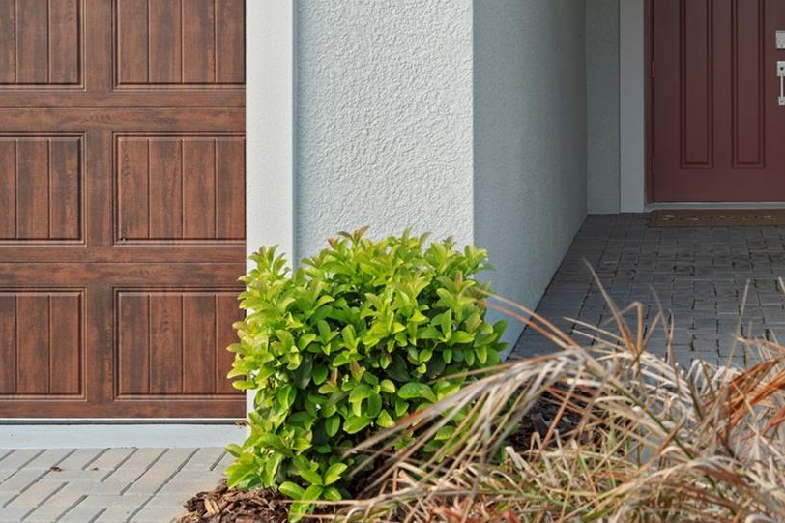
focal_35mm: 65
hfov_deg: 29.8
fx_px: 1417
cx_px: 686
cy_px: 35
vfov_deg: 20.4
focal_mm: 33
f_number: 9
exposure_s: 1/6
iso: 125
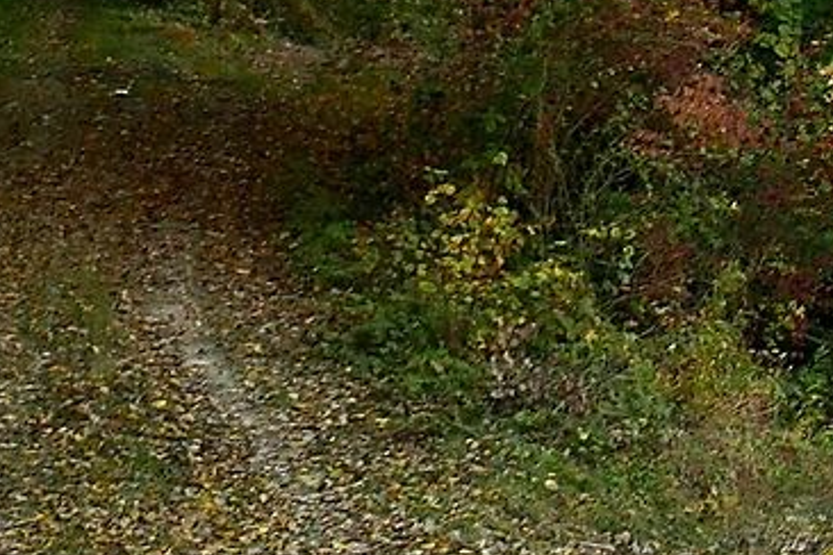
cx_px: 1686
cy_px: 2
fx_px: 3794
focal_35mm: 164
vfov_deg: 8.3
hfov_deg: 11.3
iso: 125
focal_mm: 9.1
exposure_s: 1/200
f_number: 2.8
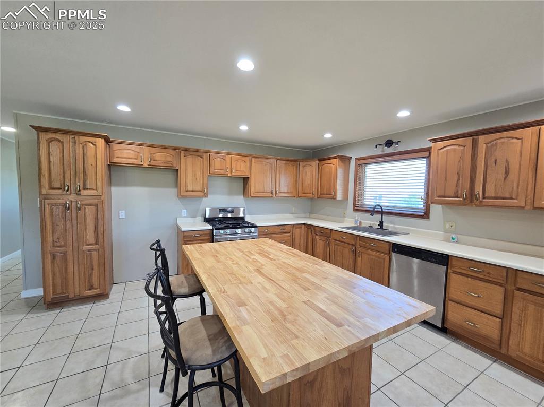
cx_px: 272
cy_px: 204
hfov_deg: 106.2
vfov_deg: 89.9
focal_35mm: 13
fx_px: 204
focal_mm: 2.2
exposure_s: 1/60
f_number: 2.2
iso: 160
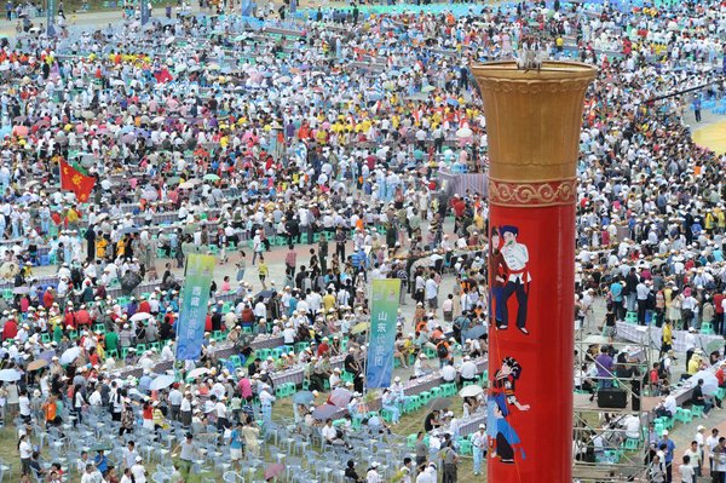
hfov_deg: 13.7
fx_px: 3022
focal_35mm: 150
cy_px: 242
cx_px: 363
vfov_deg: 9.1
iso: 640
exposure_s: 1/800
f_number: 8
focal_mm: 150
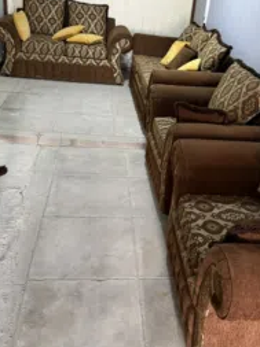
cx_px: 165
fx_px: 382
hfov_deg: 37.4
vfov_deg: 49.0
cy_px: 165
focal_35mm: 38
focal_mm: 6.76
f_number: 1.78
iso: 500
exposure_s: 1/50
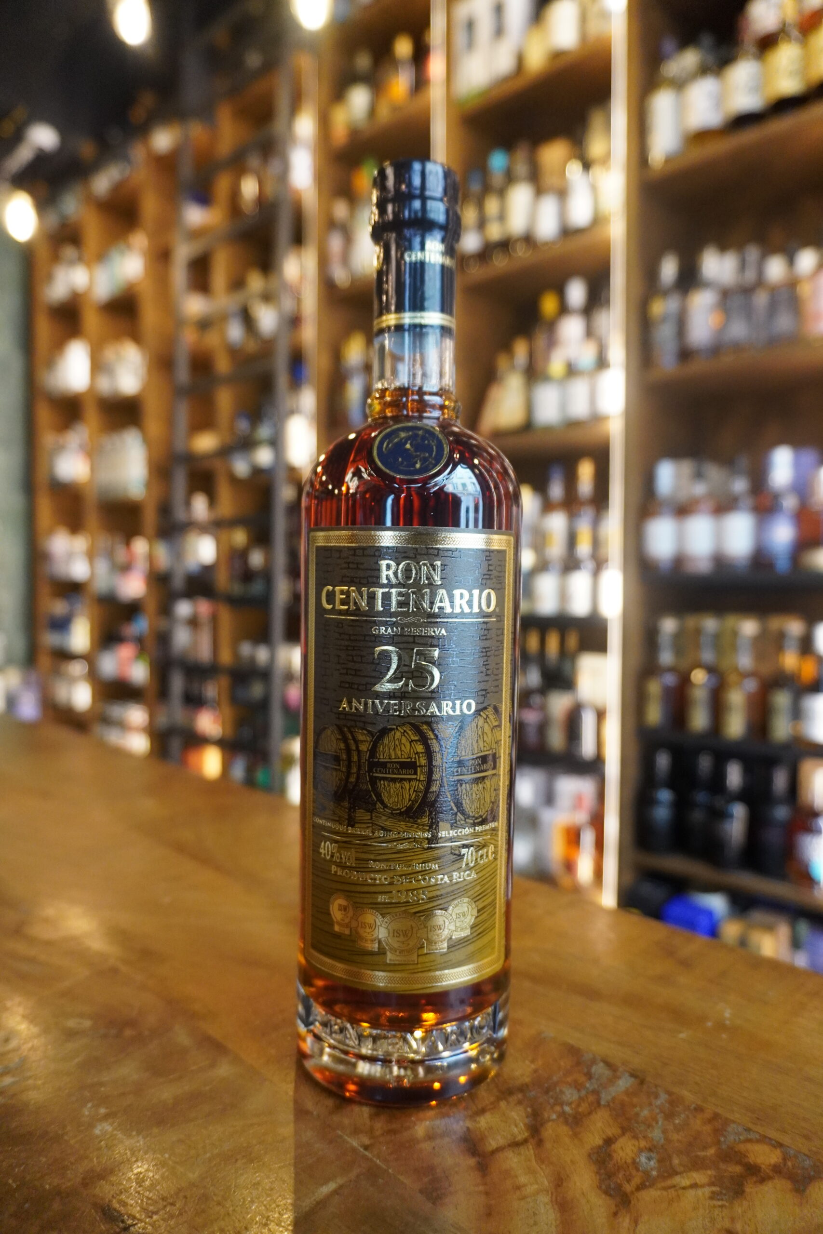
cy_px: 617
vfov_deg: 73.7
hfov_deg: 53.1
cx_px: 412
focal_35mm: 24
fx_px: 823
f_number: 3.5
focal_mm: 16
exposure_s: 1/160
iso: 2500
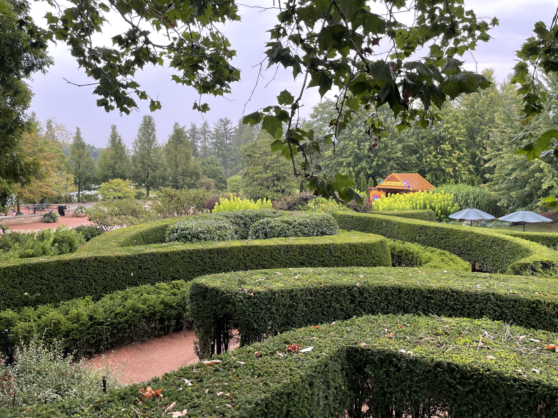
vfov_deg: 53.1
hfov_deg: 67.3
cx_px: 279
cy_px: 209
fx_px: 419
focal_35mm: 26
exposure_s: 1/183
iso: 32
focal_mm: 4.2
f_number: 1.6
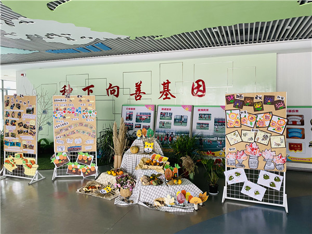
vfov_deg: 53.1
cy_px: 117
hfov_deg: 67.3
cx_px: 156
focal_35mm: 26
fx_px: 234
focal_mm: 4.25
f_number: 1.8
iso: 125
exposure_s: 1/84
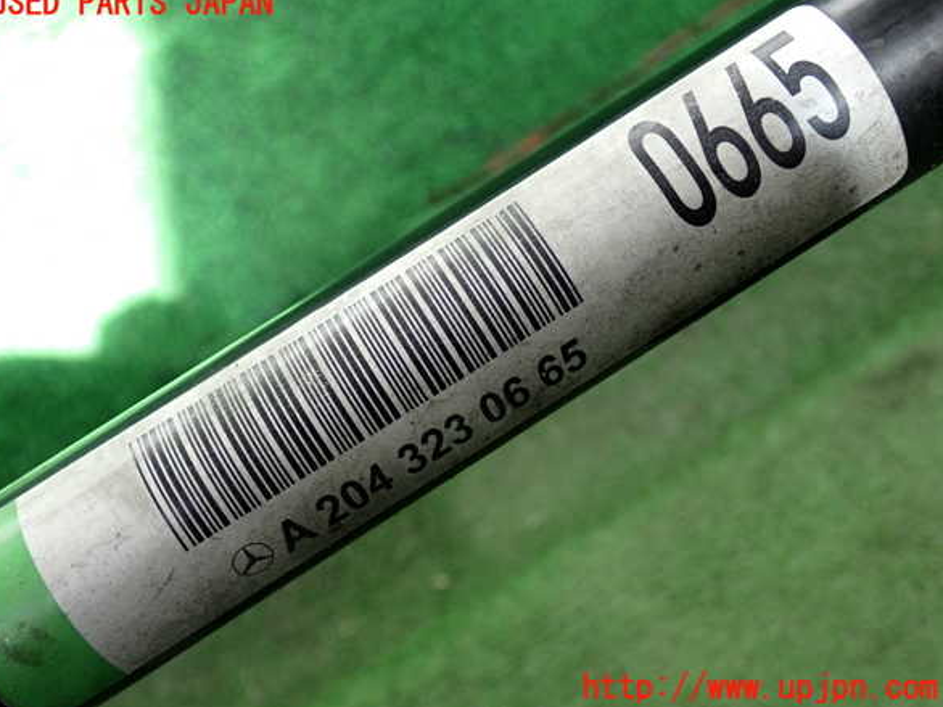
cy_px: 346
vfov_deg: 34.3
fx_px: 1144
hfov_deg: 44.8
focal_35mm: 42
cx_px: 463
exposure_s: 1/125
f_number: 2.8
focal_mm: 7.31
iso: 200
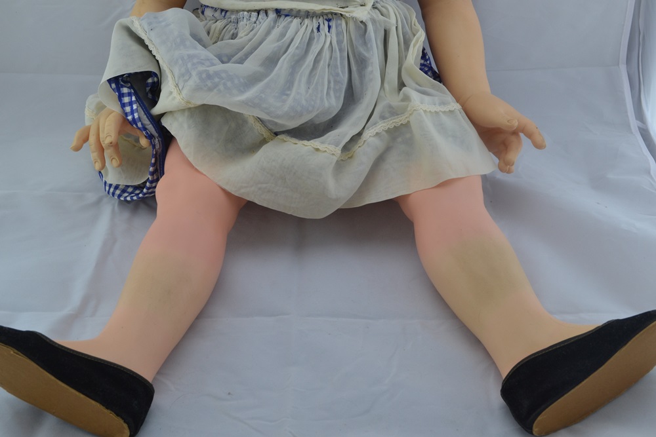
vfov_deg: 29.9
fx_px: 820
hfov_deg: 43.6
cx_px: 328
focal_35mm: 45
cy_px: 218
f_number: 8
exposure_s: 1/60
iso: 400
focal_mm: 30
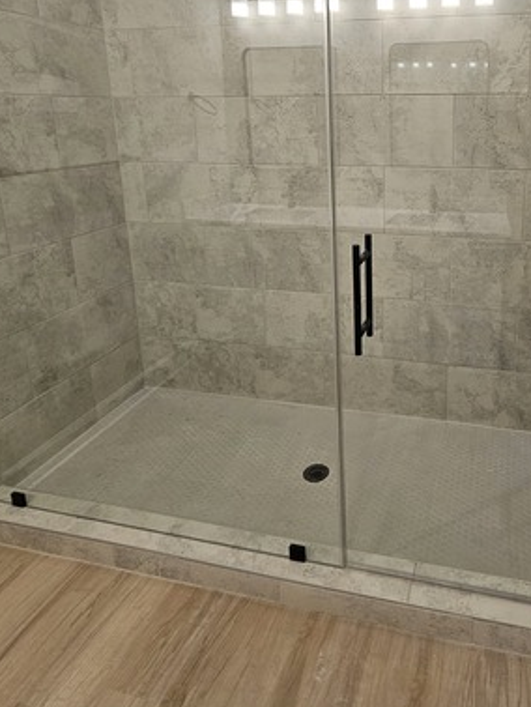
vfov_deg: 73.3
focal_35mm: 22
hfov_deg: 57.6
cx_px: 406
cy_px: 219
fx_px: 449
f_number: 2.2
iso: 80
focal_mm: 2.2
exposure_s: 1/60
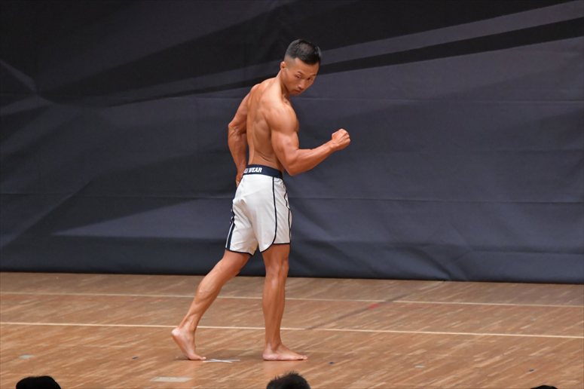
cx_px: 292
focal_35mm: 300
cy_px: 194
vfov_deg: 4.6
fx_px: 4864
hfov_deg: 6.9
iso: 6400
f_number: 5.6
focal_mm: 200
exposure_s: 1/400
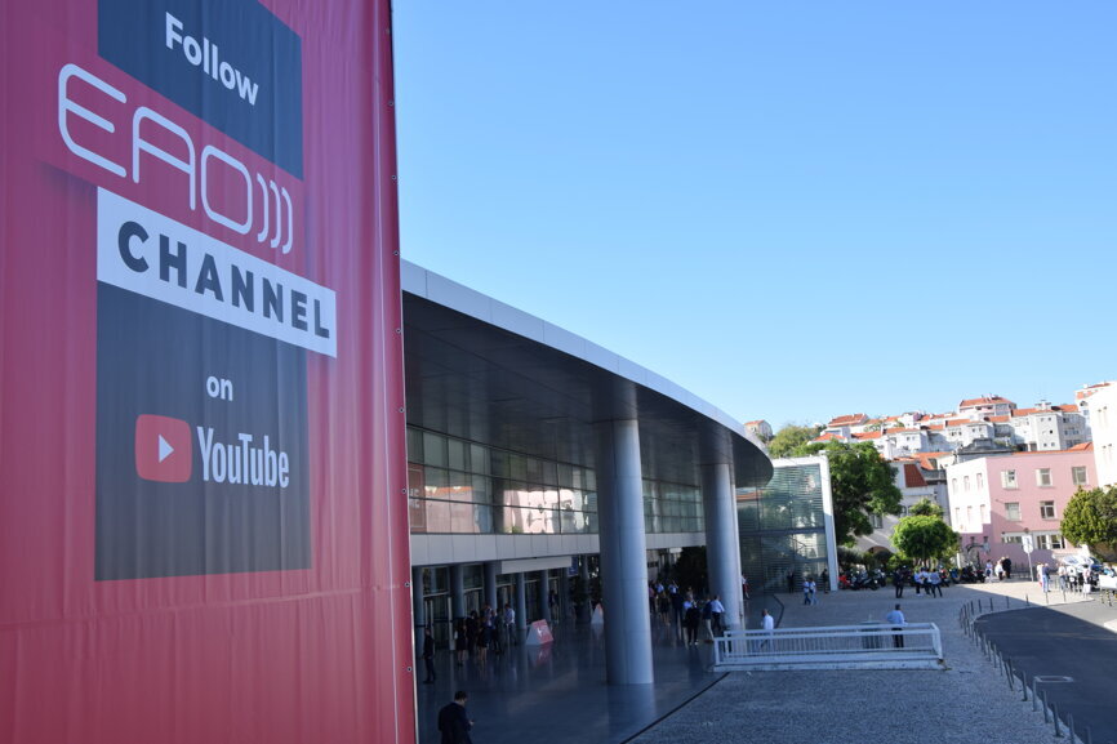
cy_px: 372
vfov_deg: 36.9
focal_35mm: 36
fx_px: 1117
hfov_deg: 53.1
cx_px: 558
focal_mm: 24
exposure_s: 1/250
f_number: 10
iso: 250
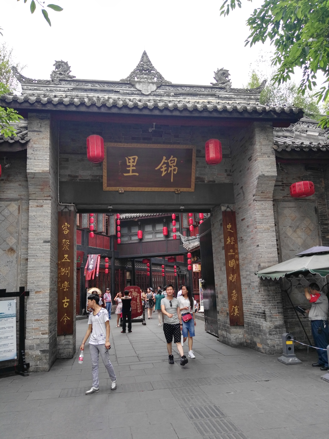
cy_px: 220
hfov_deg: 49.7
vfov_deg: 63.4
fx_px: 355
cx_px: 164
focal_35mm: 28
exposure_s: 1/249
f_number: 2
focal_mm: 2.96
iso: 64
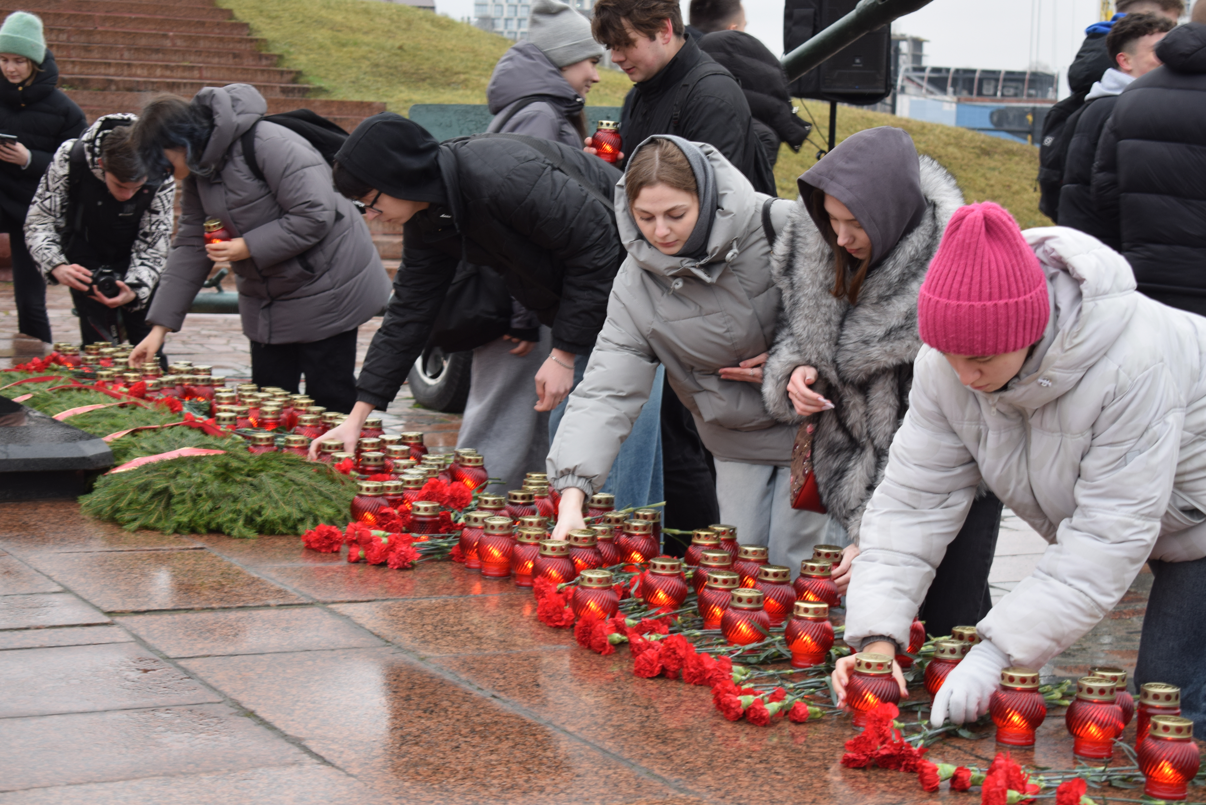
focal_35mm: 78
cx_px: 603
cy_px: 402
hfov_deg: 26.0
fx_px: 2614
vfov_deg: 17.5
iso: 400
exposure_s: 1/80
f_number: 5.6
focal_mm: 52
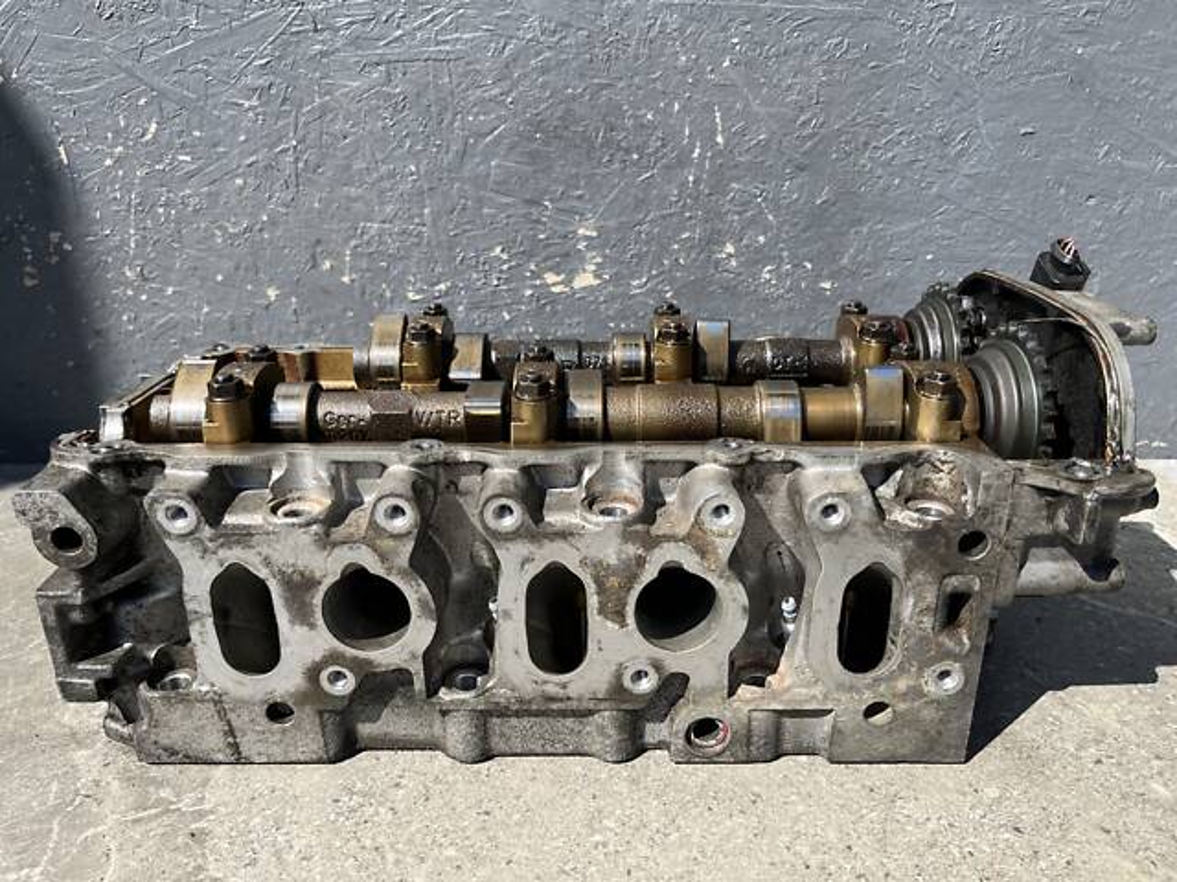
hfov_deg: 67.3
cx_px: 588
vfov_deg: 53.1
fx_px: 884
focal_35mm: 26
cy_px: 441
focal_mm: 5.1
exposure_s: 1/1802
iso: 50
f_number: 1.6
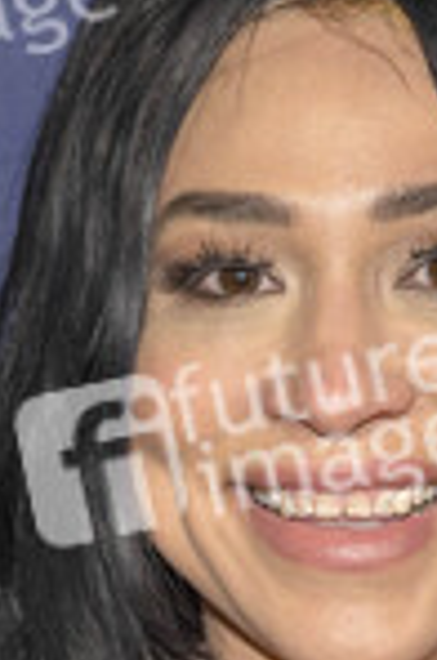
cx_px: 375
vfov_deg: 6.3
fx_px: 5945
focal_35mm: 325
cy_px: 664
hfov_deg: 4.2
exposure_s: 1/200
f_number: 5.6
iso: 800
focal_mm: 120
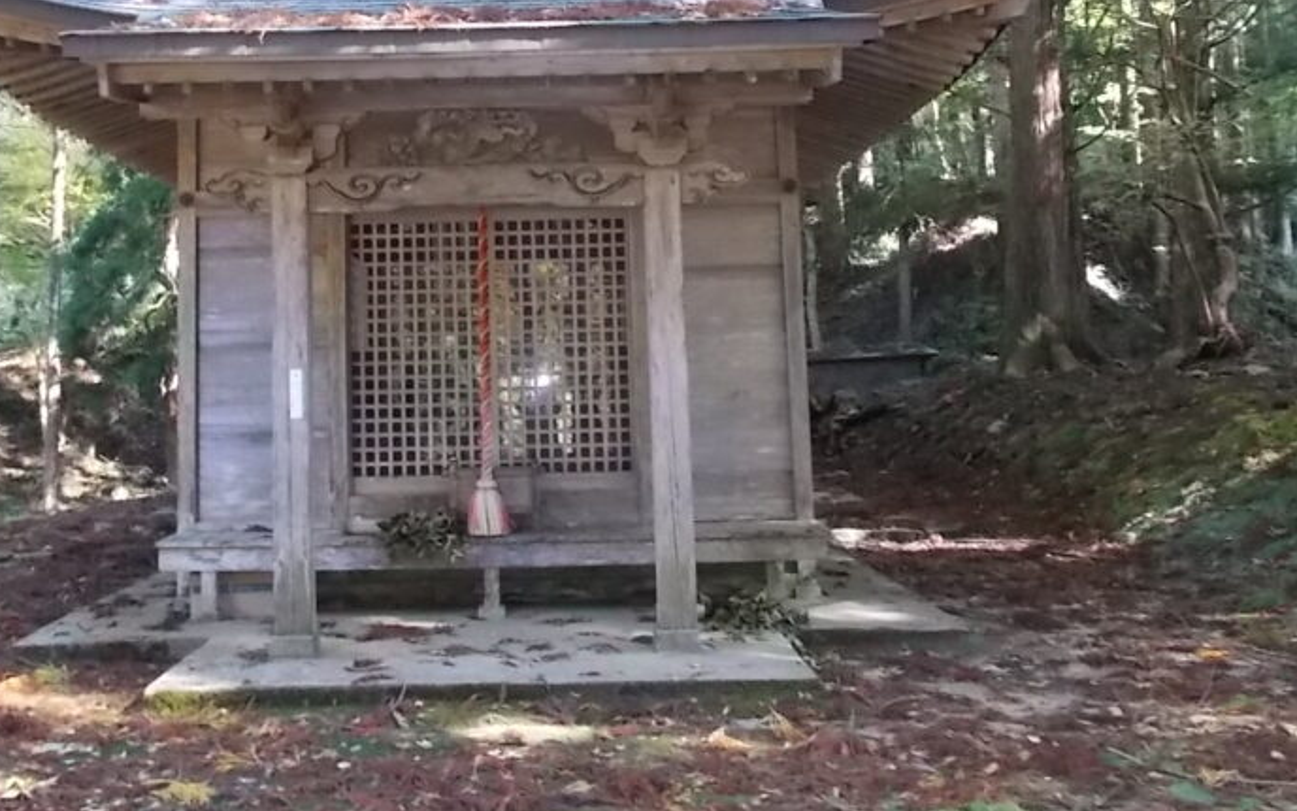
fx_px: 1449
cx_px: 517
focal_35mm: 41
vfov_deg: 30.8
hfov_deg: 47.9
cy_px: 226
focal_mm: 4.6
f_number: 3.2
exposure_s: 1/40
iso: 320
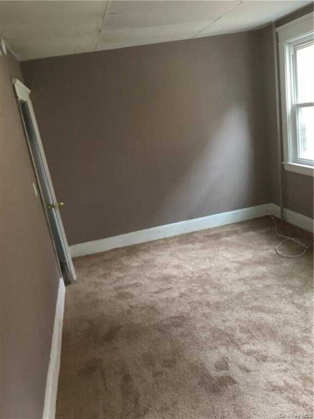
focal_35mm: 29
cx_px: 157
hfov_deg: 48.2
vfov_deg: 61.7
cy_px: 210
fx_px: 351
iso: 80
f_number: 2.2
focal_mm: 4.15
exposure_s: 1/30
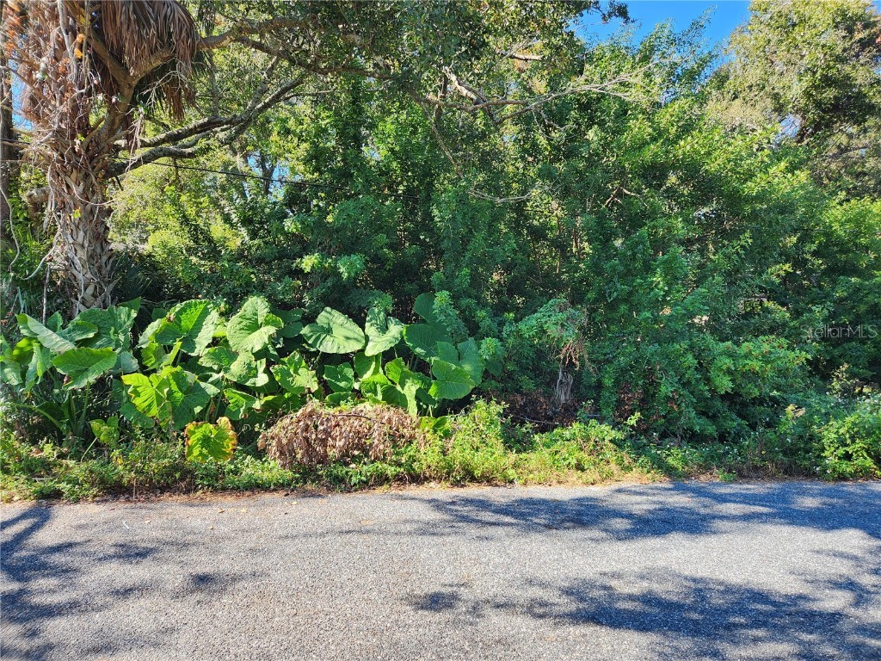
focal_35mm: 23
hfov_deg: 73.9
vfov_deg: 58.9
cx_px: 440
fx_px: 585
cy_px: 330
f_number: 1.8
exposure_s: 1/257
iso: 20
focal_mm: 5.4
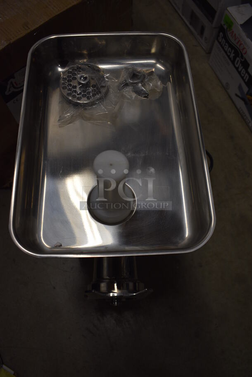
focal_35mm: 30
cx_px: 126
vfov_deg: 61.9
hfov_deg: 43.7
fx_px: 314
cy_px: 188
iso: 400
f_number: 5
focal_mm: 20
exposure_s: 1/250
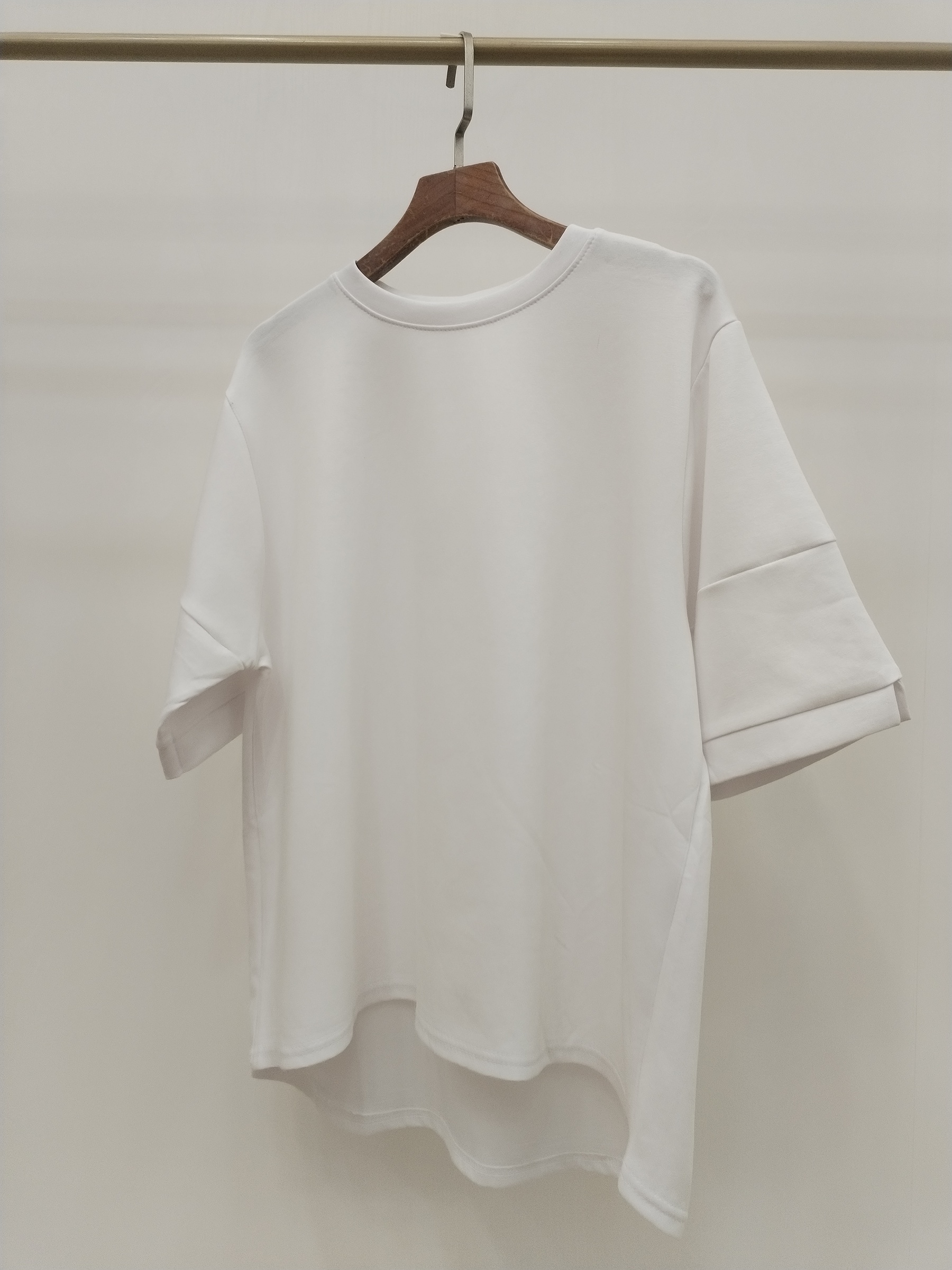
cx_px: 476
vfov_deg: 61.7
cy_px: 635
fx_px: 1063
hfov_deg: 48.2
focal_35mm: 29
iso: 180
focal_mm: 4.75
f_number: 1.8
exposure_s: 1/120
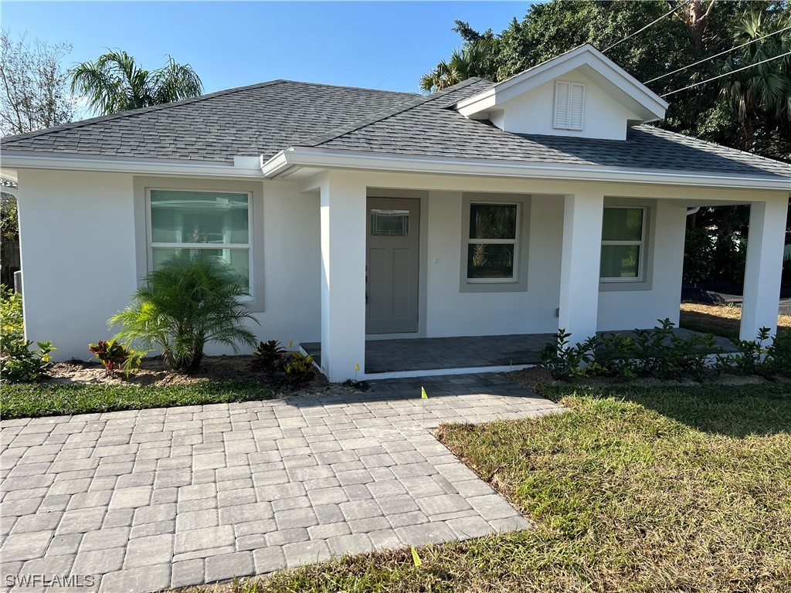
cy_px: 296
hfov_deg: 67.3
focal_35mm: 26
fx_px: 594
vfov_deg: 53.1
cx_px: 396
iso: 50
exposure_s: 1/2632
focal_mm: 5.7
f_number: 1.5
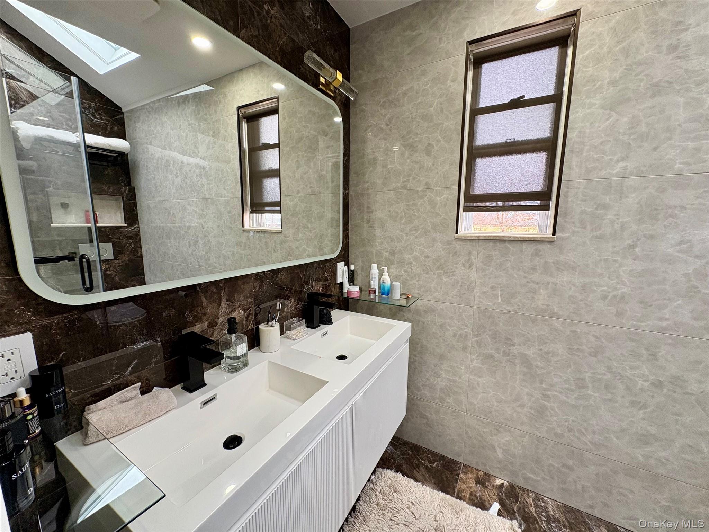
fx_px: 287
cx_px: 354
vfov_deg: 85.7
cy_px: 266
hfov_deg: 102.1
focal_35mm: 14
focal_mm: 2.22
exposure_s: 1/99
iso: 160
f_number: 2.2
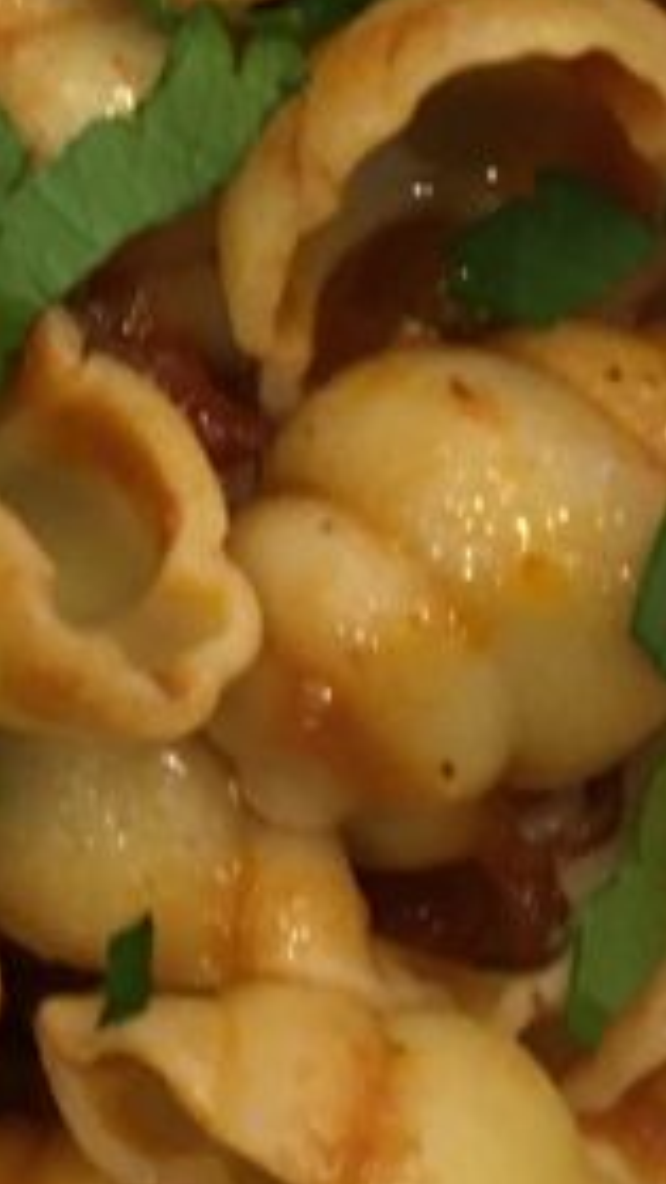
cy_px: 19
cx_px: -322
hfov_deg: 8.4
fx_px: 4457
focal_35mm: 142
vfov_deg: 14.9
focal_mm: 4.15
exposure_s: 1/30
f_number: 2.2
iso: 100
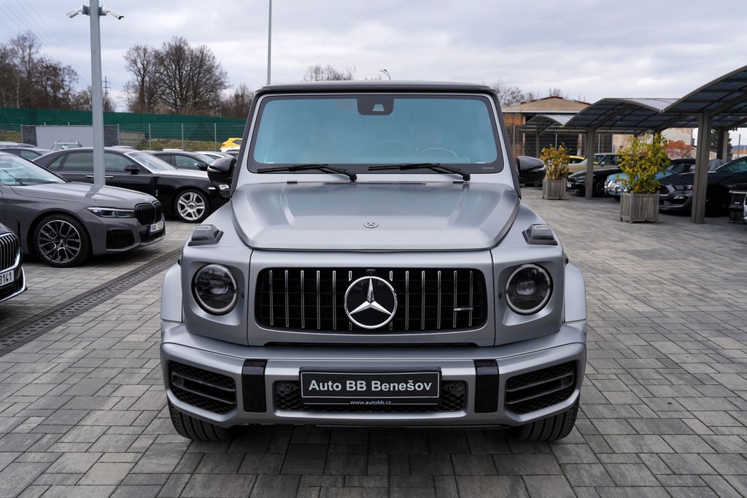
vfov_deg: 44.9
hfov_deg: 63.7
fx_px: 602
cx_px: 374
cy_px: 249
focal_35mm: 29
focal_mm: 29
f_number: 6.3
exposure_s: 1/160
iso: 100
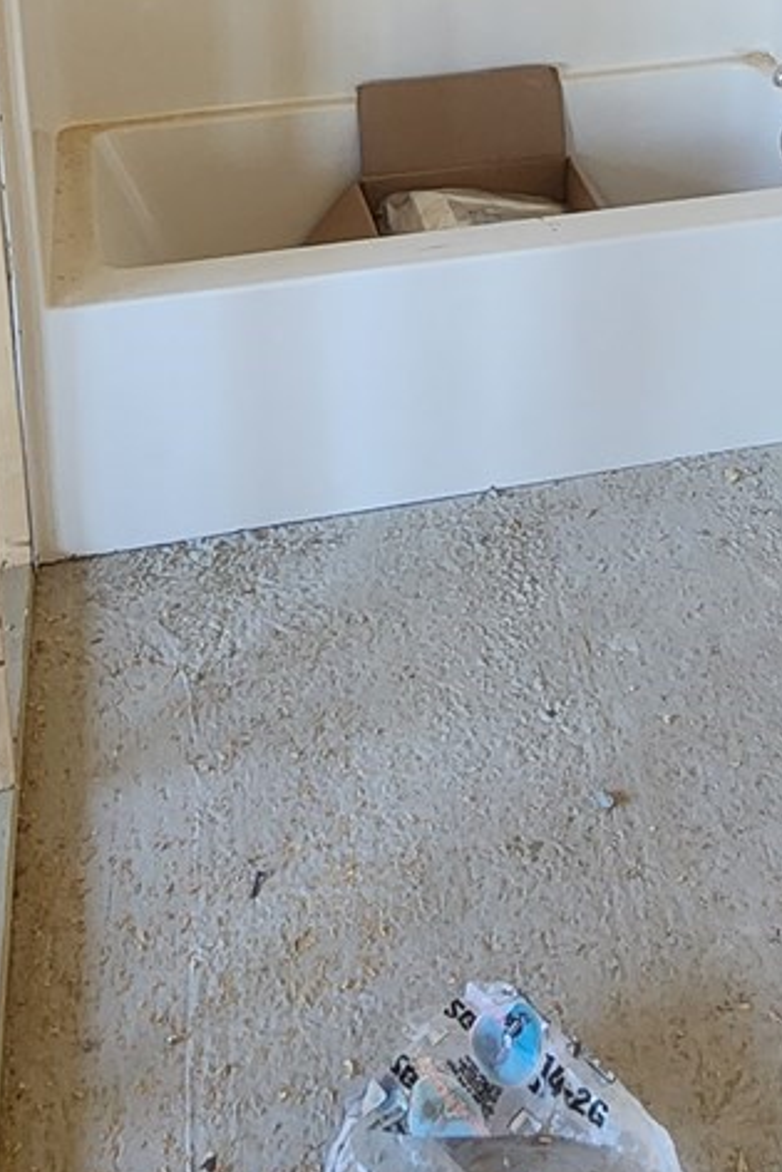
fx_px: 1433
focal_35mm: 44
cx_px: 442
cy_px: -186
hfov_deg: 30.5
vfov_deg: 36.1
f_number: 2.2
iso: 320
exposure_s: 1/60
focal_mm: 2.2
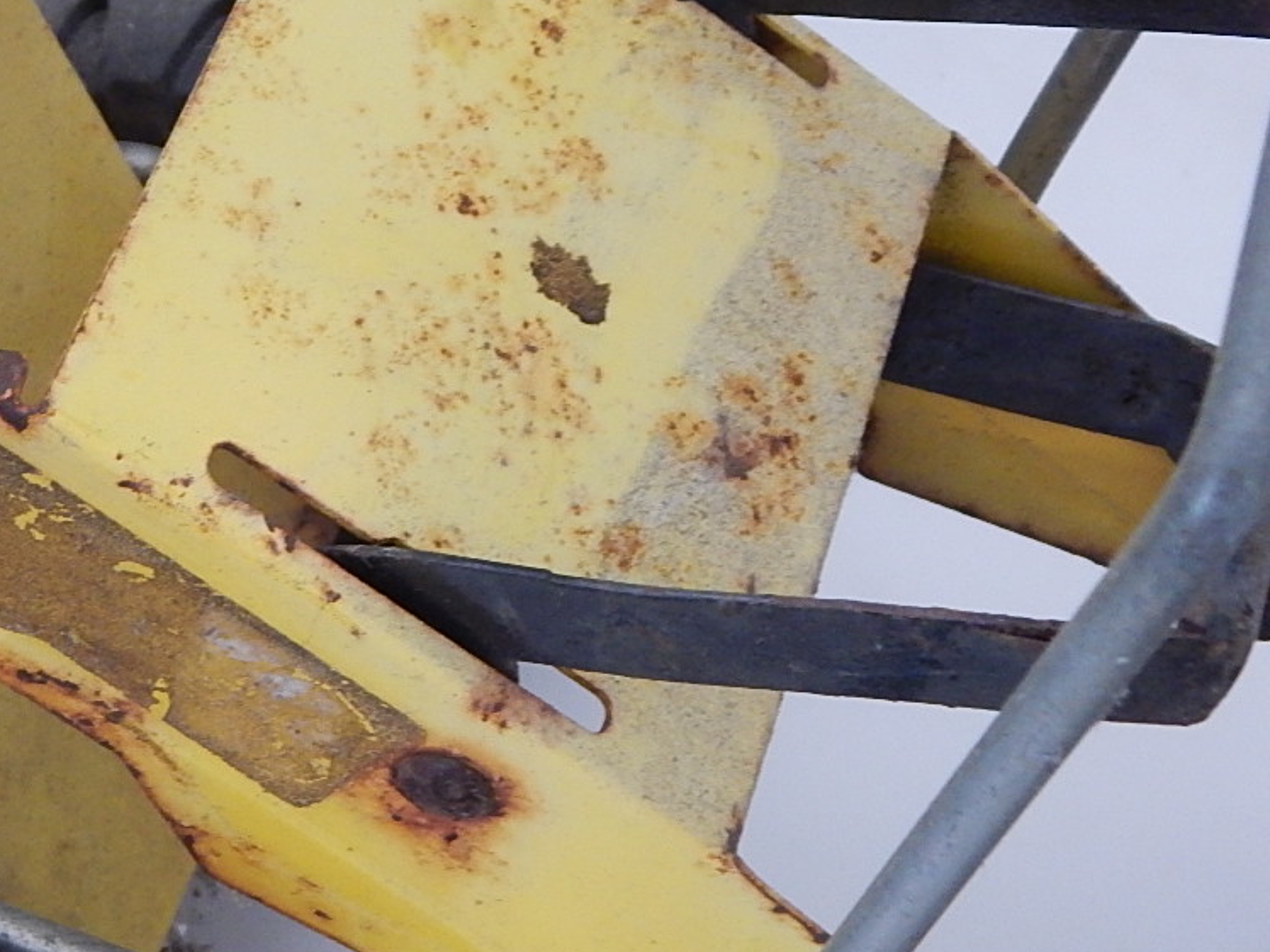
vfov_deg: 16.0
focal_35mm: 92
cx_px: -7
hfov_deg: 20.6
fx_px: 3375
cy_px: 350
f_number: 3.6
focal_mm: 7.7
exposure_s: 1/10
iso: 400
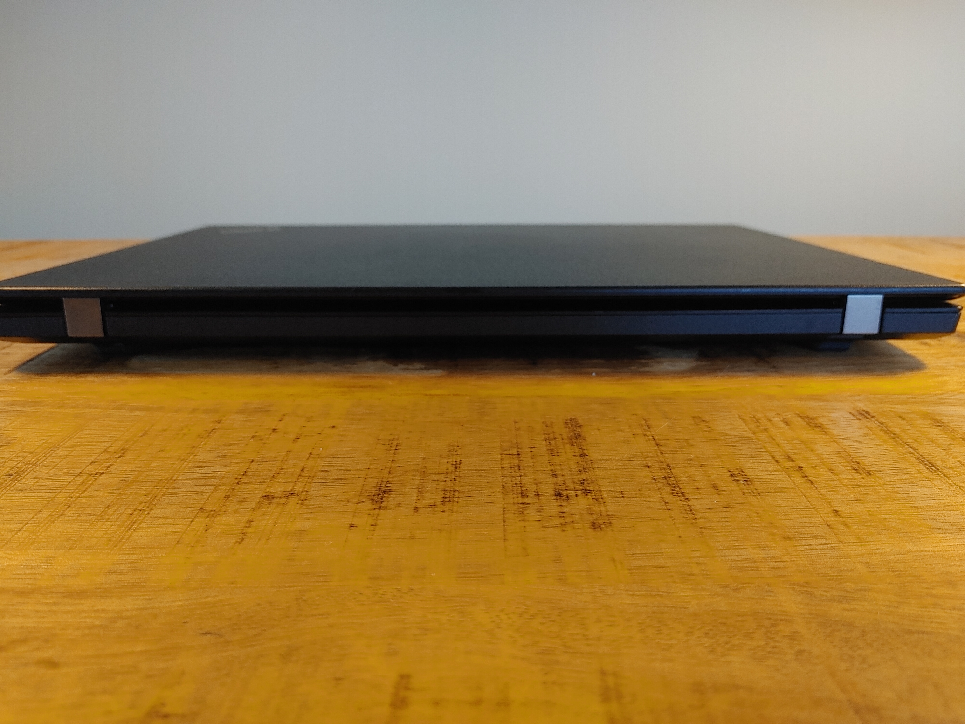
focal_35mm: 26
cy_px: 362
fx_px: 725
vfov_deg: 53.1
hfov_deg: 67.3
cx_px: 482
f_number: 1.8
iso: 200
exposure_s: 1/100
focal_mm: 4.81
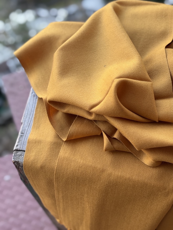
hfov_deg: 30.3
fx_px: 320
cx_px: 86
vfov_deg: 39.7
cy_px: 115
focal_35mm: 48
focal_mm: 6.76
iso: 50
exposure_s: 1/121
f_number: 1.78
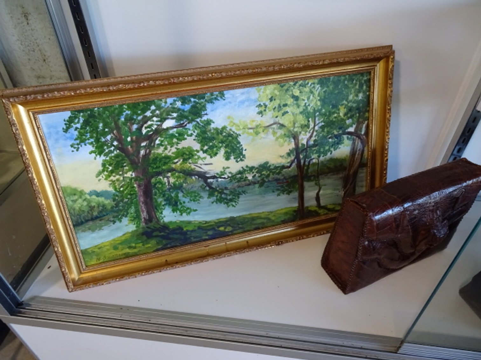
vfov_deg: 56.8
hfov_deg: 71.6
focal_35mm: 24
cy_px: 180
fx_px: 334
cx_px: 240
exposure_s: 1/30
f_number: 3.5
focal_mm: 4.1
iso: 320
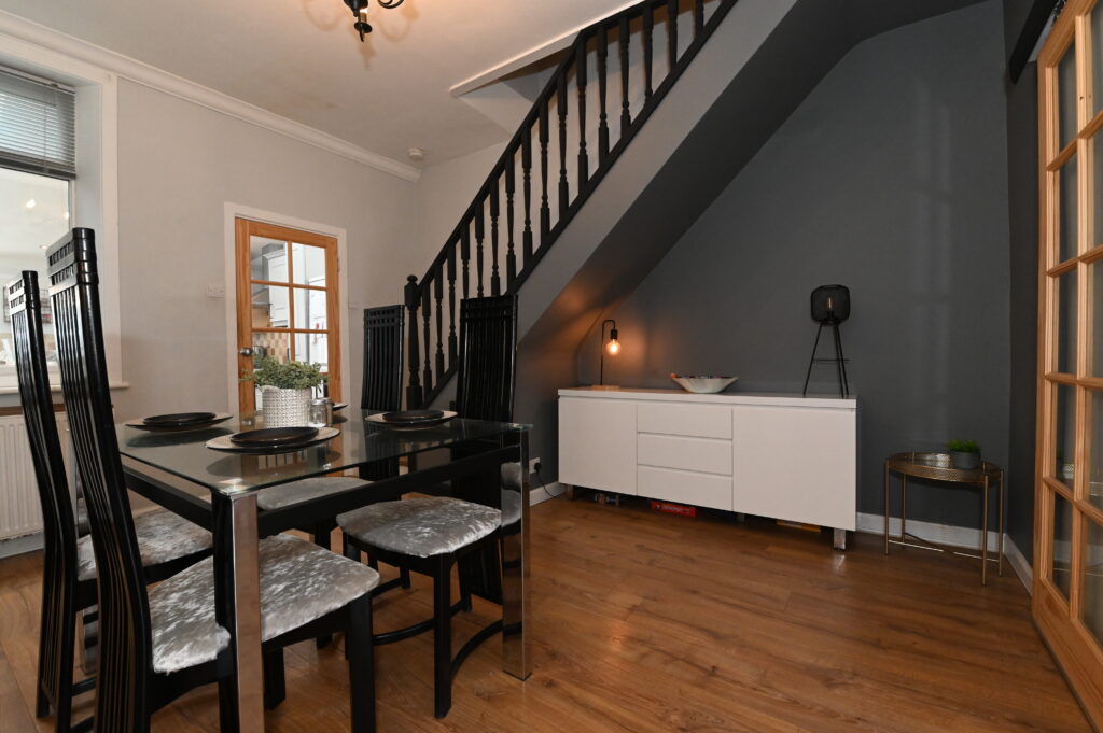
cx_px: 552
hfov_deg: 100.4
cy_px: 366
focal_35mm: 15
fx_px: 459
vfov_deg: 77.2
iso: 5000
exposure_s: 1/60
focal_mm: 15
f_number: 10
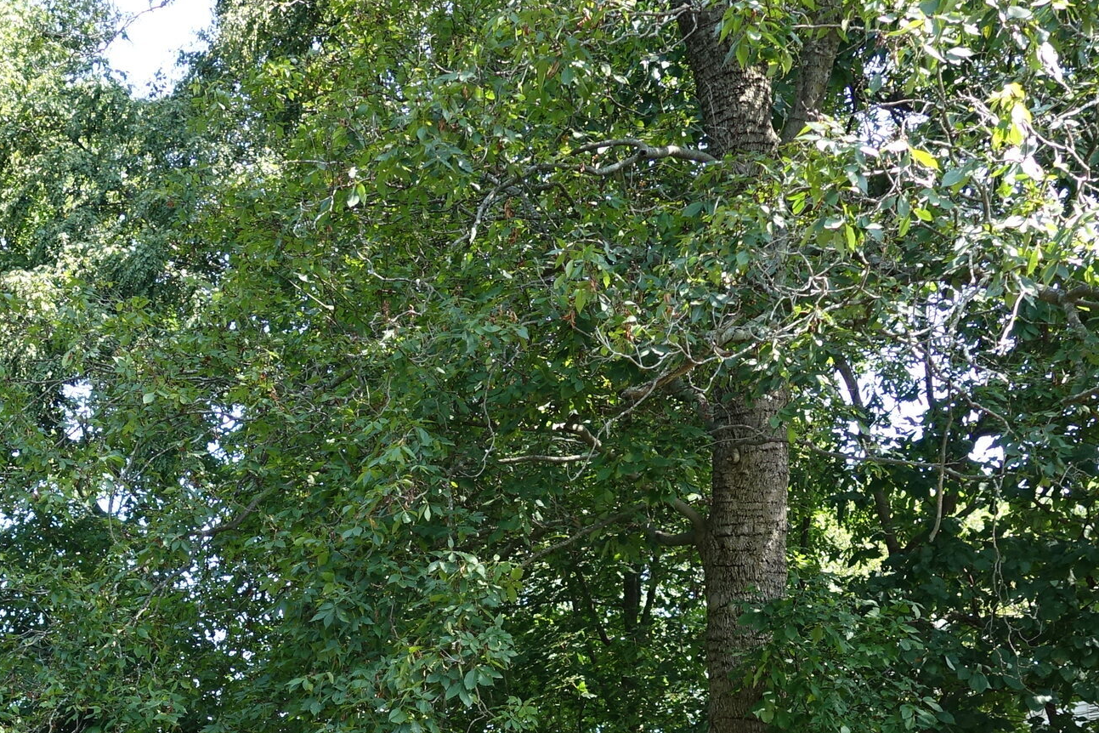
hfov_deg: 34.5
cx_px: 310
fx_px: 1740
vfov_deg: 22.3
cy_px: 834
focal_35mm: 57
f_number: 5.6
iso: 125
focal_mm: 8.8
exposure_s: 1/320
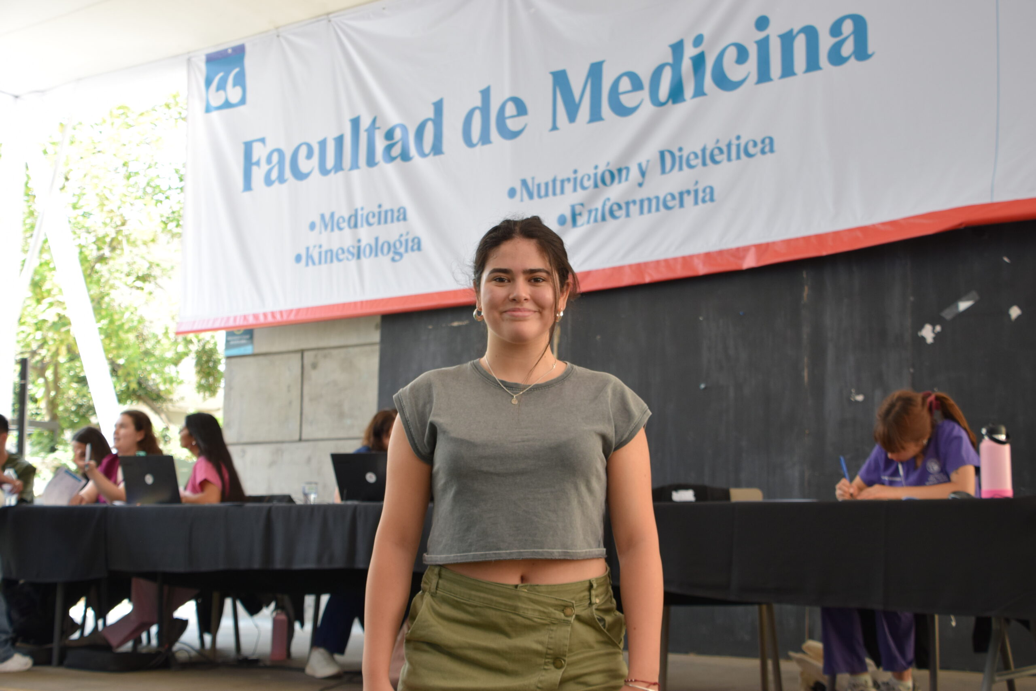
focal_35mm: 48
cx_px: 518
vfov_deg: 28.1
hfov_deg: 41.1
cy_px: 346
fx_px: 1381
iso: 400
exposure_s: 1/125
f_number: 5.6
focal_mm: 32
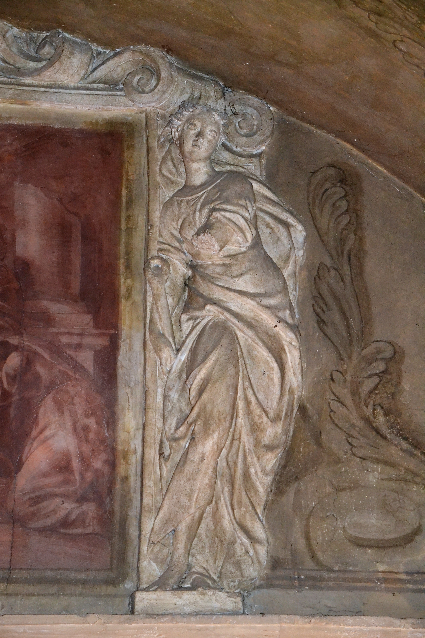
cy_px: 319
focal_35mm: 78
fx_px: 1381
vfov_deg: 26.0
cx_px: 212
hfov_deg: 17.5
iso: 3200
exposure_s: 1/60
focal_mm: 52
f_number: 3.8
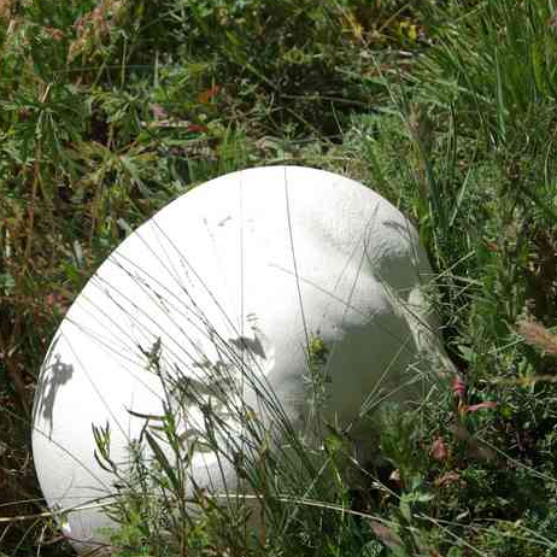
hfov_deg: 11.5
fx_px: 2766
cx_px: 204
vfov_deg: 11.5
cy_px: 282
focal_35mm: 152
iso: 100
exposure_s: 1/250
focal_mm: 55
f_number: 9.5
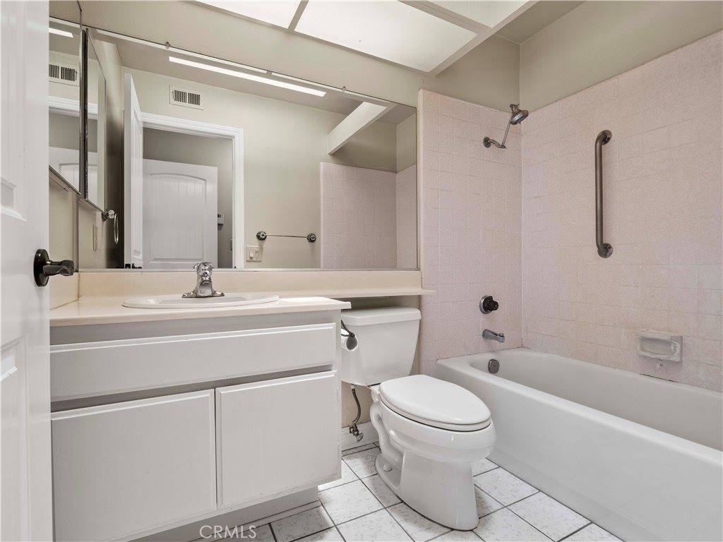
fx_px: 334
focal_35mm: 16
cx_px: 362
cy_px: 271
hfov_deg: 94.5
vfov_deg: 78.1
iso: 200
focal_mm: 8
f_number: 8
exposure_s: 1/2
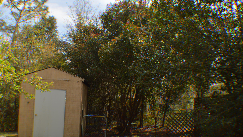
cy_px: 77
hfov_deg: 42.0
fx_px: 316
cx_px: 108
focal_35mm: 49
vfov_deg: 24.4
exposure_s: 1/200
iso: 100
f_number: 6.3
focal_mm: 28
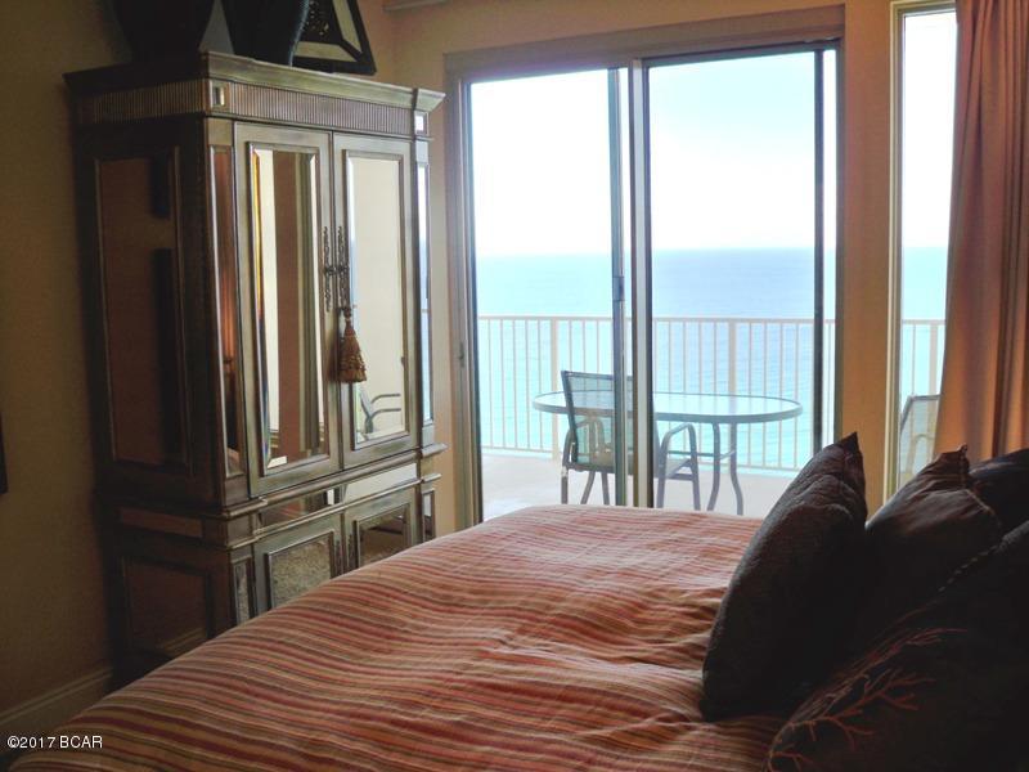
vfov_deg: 40.7
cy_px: 386
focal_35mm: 35
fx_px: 1040
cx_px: 514
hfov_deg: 52.6
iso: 80
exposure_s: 1/60
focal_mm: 6.3
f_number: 3.1
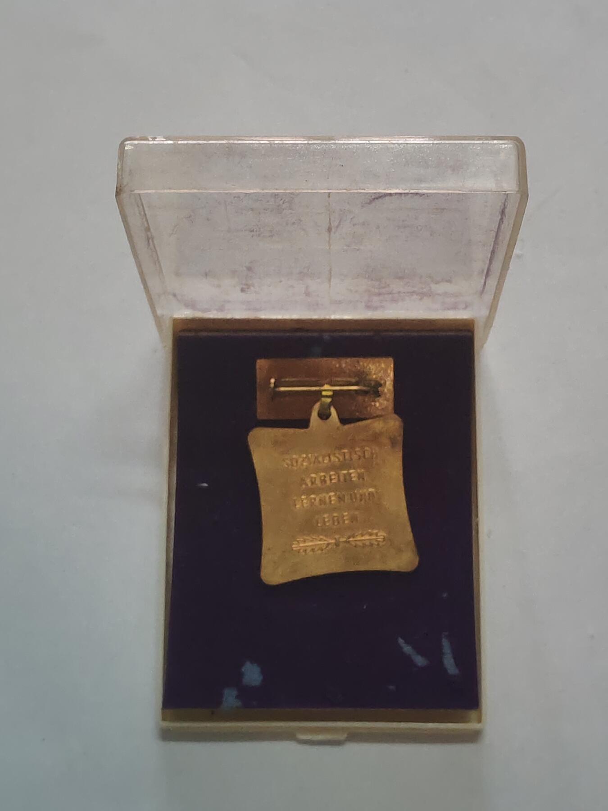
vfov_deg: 28.6
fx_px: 1592
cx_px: 304
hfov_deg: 21.6
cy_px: 406
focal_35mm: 68
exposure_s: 1/50
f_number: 1.95
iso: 500
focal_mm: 5.52
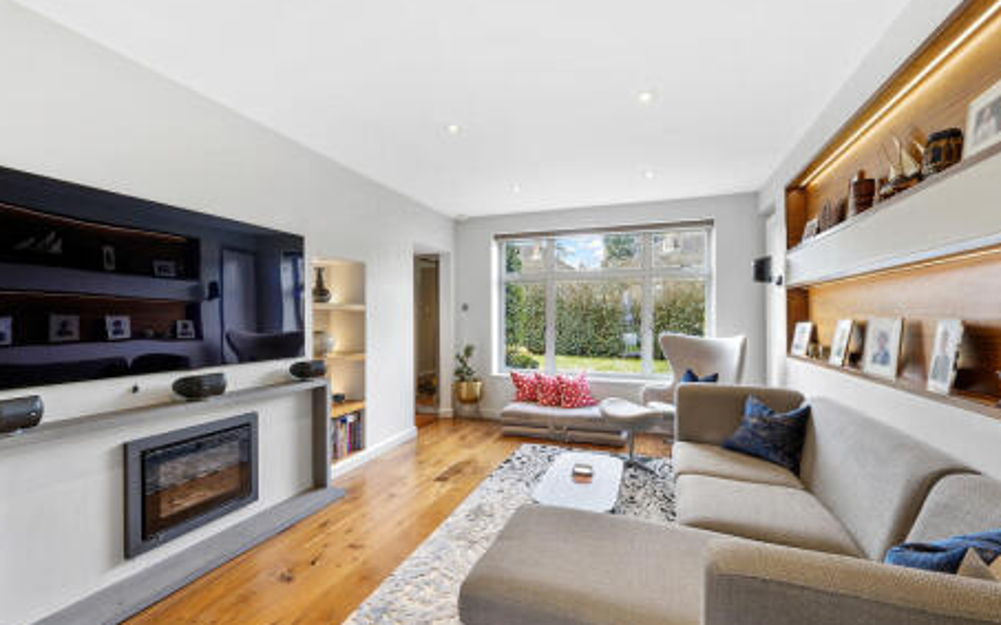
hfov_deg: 101.5
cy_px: 317
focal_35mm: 15
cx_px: 499
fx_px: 409
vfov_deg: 74.8
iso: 250
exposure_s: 1/1.67
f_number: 16
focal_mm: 14
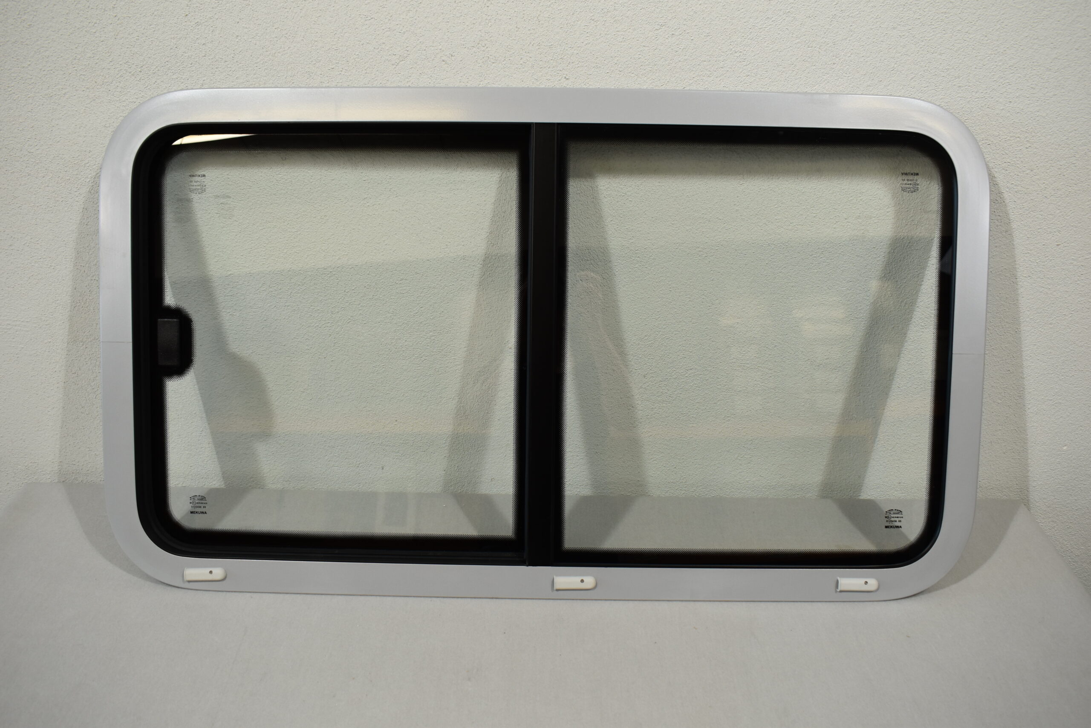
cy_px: 364
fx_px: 909
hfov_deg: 61.9
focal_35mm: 30
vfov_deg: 43.6
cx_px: 546
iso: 400
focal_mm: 20
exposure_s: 1/125
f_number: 5.6
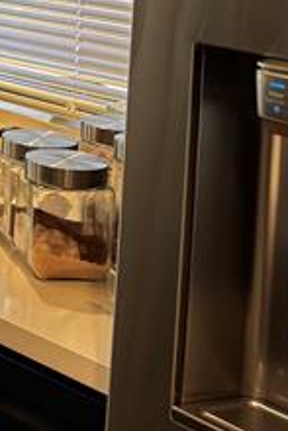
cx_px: -76
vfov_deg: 21.2
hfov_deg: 15.1
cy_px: -129
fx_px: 1042
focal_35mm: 87
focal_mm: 6.76
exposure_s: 1/120
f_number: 1.78
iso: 160
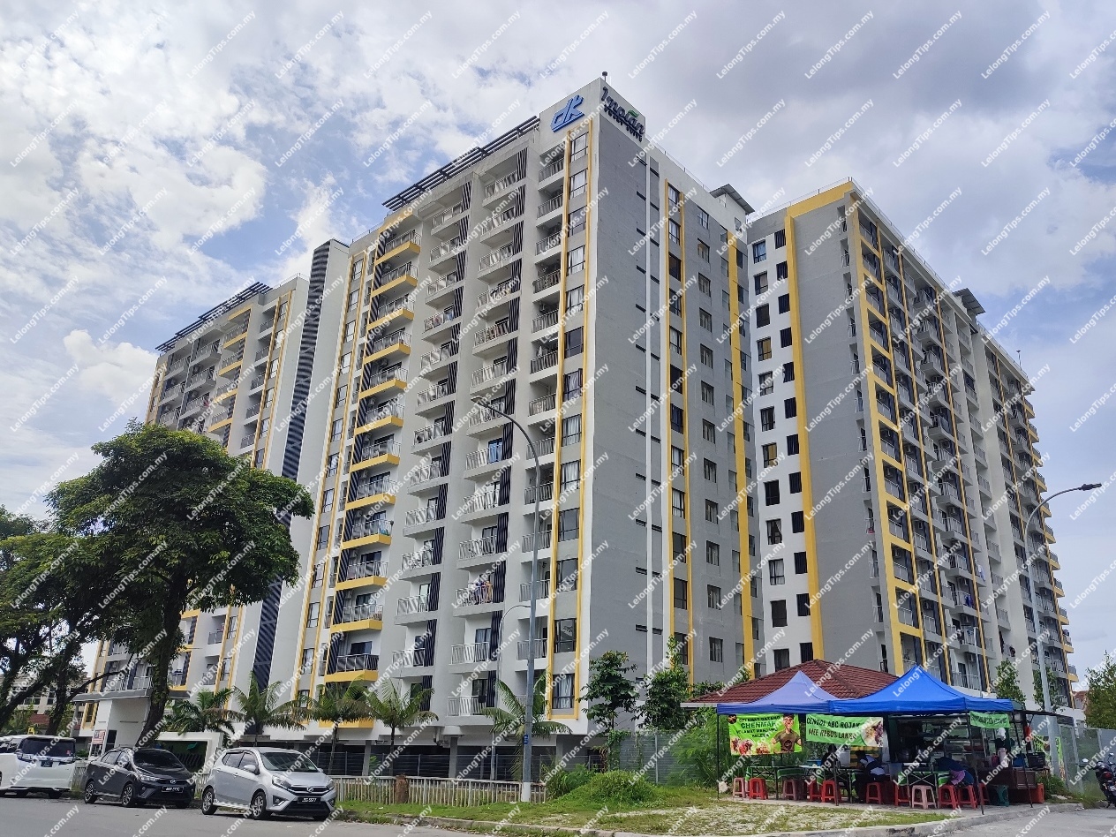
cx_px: 558
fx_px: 774
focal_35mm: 24
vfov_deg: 56.8
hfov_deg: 71.6
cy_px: 418
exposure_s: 1/955
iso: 50
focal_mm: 5.89
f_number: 1.89
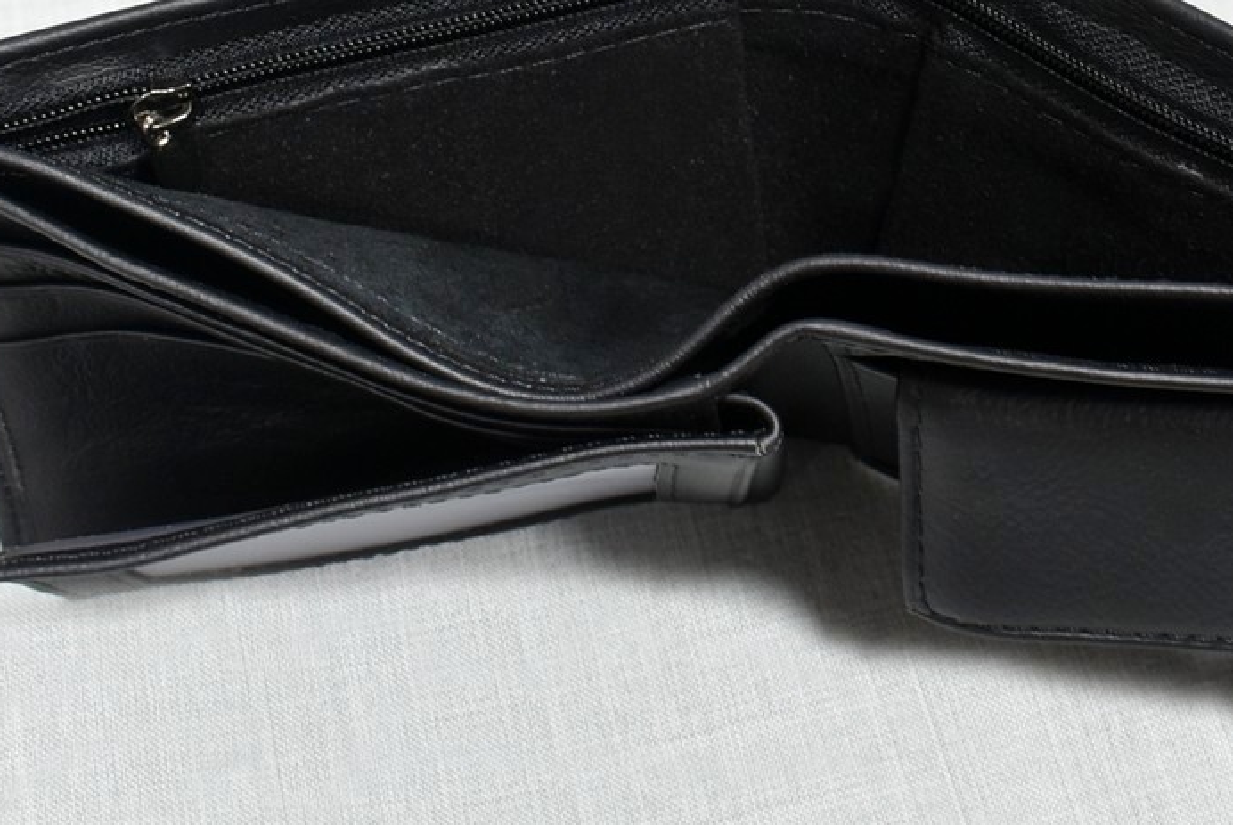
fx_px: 2091
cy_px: 249
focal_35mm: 61
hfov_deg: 32.5
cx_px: 861
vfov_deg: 22.2
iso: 100
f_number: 5.6
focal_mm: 22
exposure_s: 1/6
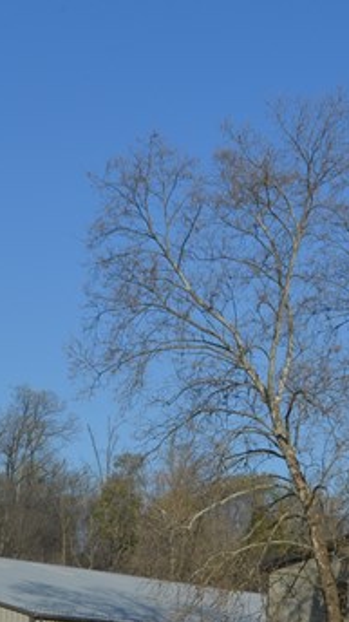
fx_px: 2291
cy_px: 508
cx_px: 161
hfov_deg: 8.7
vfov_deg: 15.4
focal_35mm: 139
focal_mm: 28
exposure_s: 1/320
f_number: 9
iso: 100
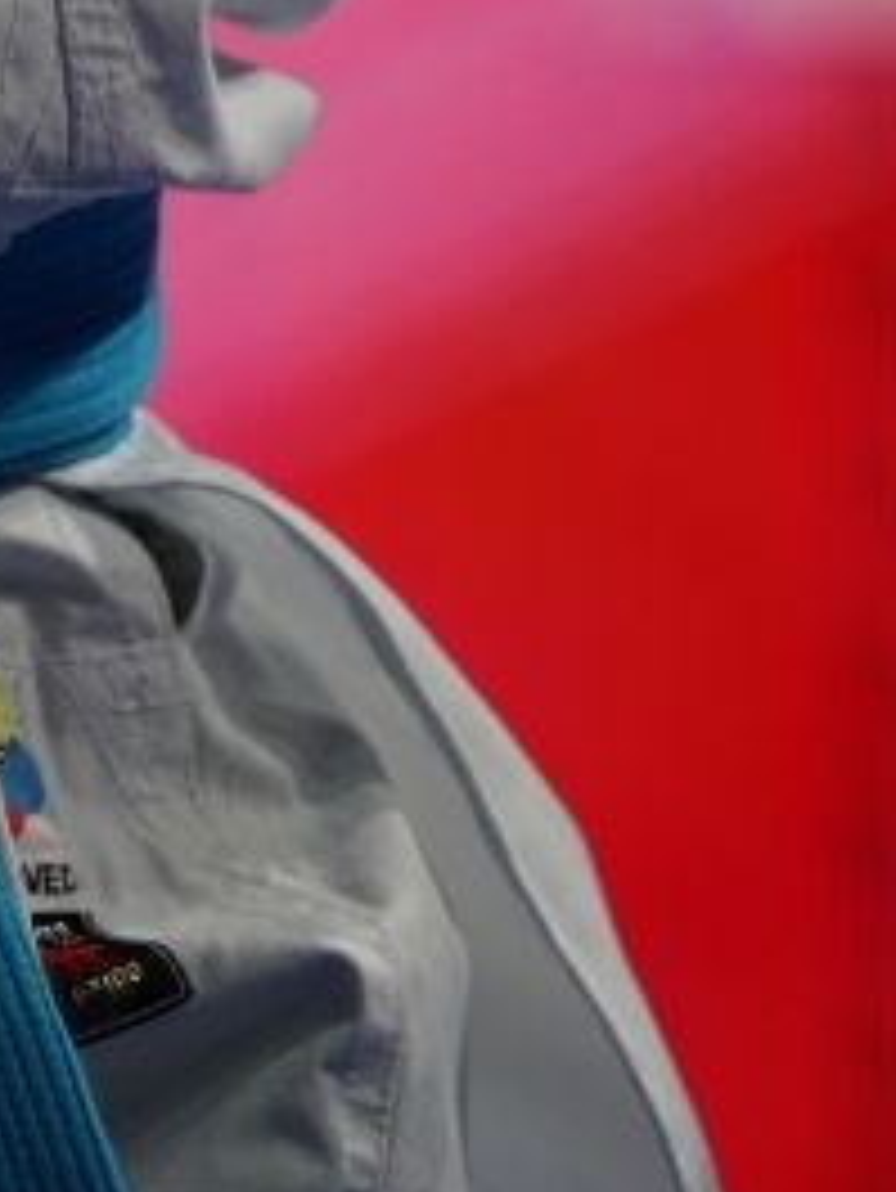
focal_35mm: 1742
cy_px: -1273
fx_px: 60072
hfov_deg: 0.9
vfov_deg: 1.1
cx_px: -824
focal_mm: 400
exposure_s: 1/500
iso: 640
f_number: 2.8
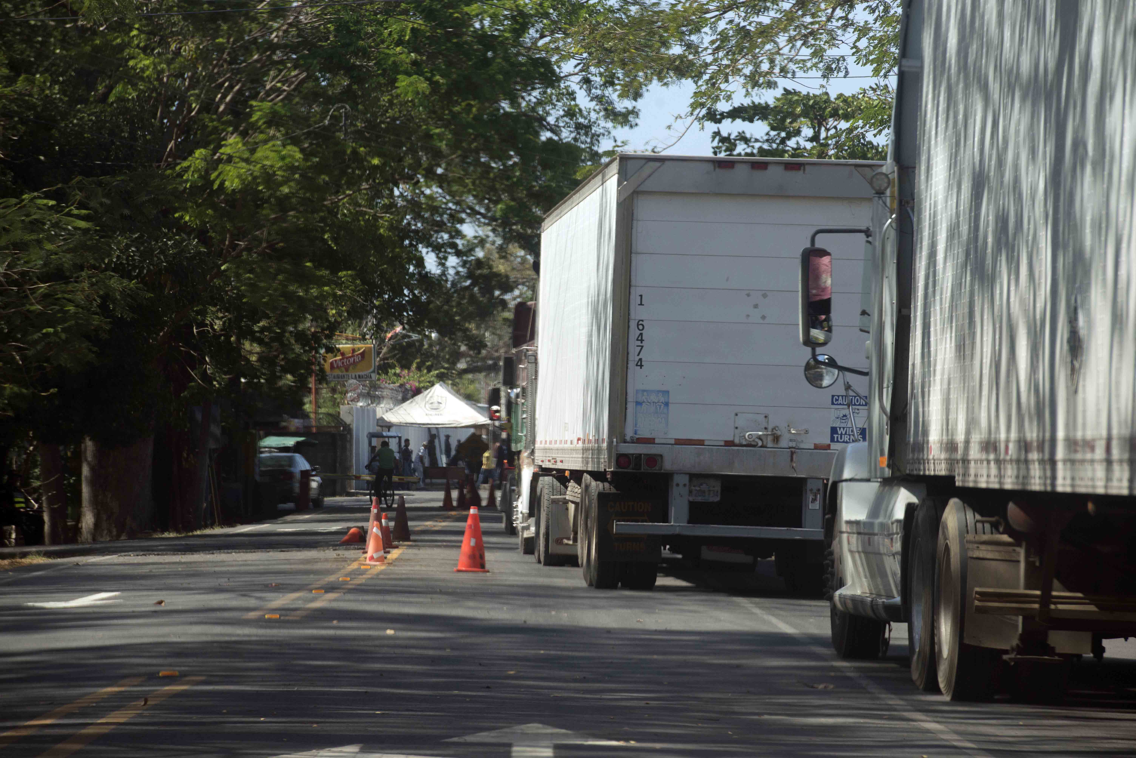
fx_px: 6313
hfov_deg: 10.3
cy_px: 379
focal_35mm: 200
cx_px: 568
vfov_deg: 6.9
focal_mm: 200
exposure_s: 1/1600
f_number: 8
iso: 800
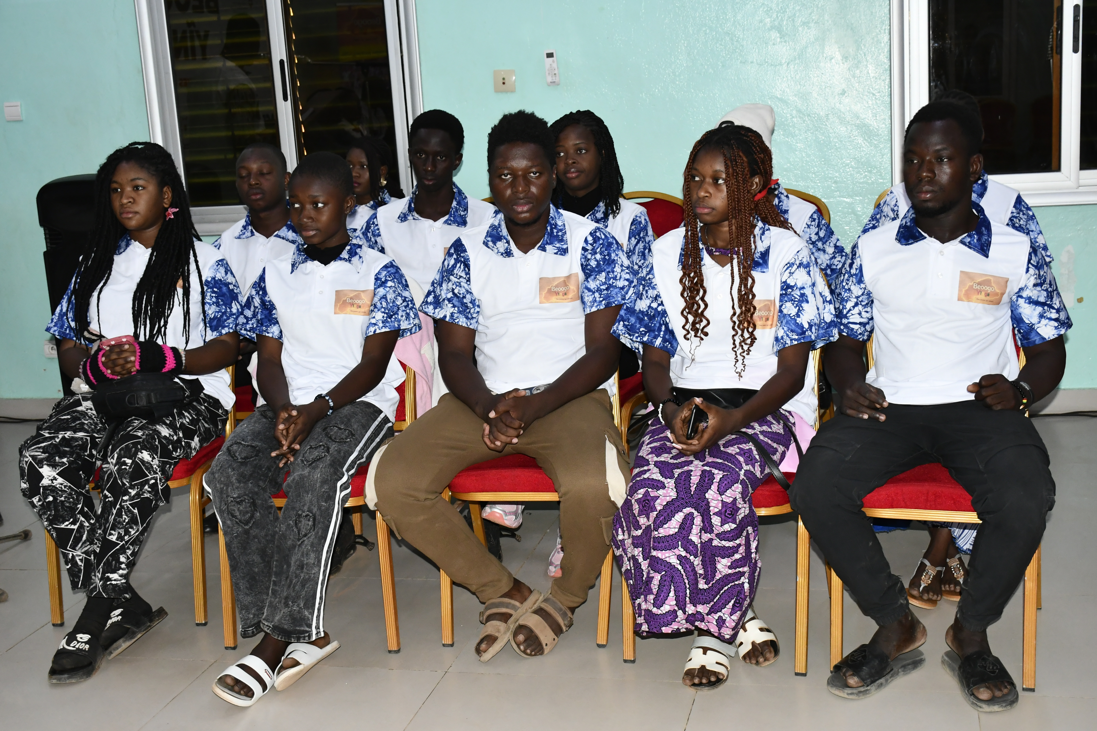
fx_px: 1371
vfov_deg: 29.9
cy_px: 366
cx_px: 548
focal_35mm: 45
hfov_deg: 43.6
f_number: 5.6
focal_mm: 30
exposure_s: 1/60
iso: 1600
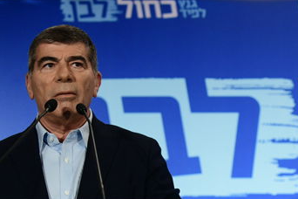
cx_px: 245
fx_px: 1225
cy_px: 203
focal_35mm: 148
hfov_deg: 13.8
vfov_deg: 9.2
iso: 1250
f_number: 3.5
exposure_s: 1/250
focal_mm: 70
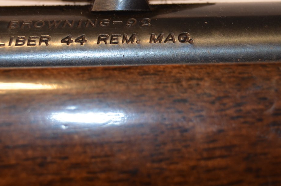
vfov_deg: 9.8
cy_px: 14
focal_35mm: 139
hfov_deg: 14.8
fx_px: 1082
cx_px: 126
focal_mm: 50
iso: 320
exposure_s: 1/125
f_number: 5.6
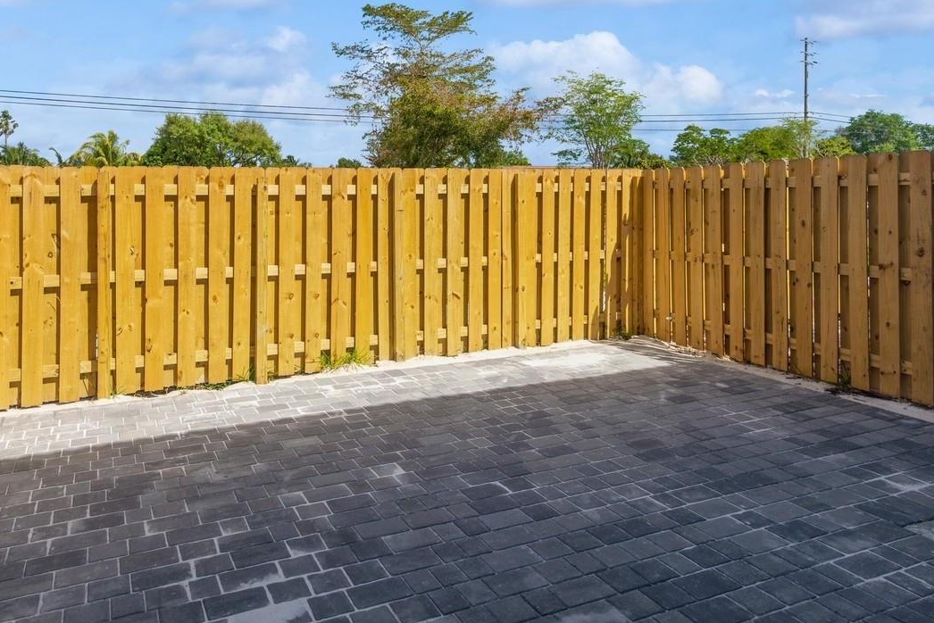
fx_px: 675
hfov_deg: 69.2
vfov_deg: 47.8
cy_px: 160
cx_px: 420
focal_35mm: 26
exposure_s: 1/320
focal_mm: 17
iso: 200
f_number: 8
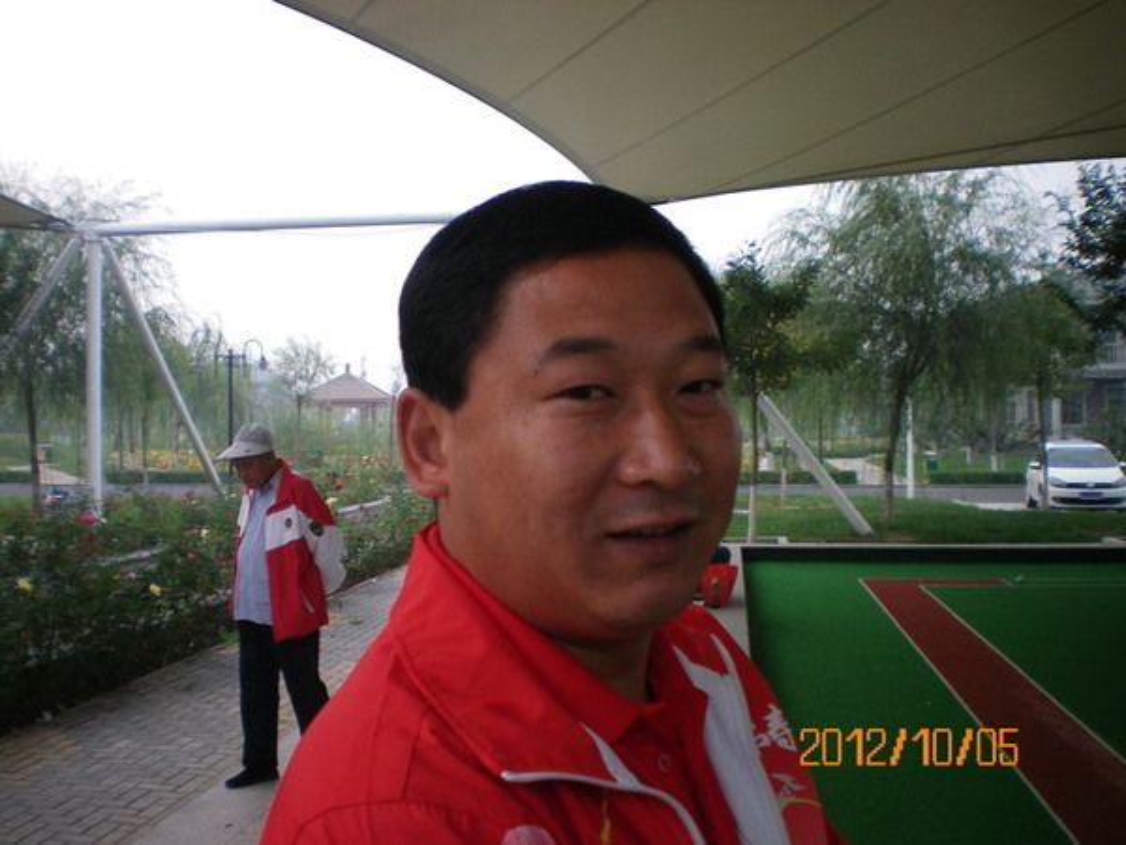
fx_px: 1236
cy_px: 422
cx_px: 563
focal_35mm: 38
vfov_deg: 37.7
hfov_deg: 49.0
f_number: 3.1
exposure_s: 1/100
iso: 64
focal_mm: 6.3
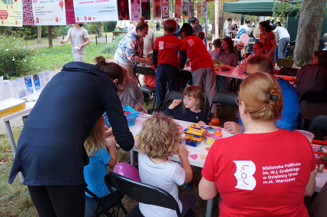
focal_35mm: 27
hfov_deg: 67.4
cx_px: 164
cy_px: 108
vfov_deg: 47.8
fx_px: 245
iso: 400
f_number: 4
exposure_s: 1/160
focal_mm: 18
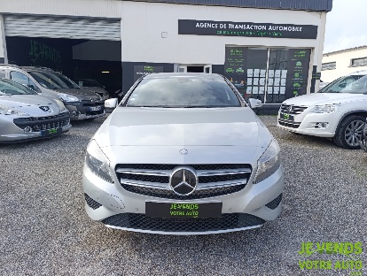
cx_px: 184
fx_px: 244
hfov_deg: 73.8
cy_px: 138
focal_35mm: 23
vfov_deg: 59.0
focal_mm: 6.14
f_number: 1.6
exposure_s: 1/204
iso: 50
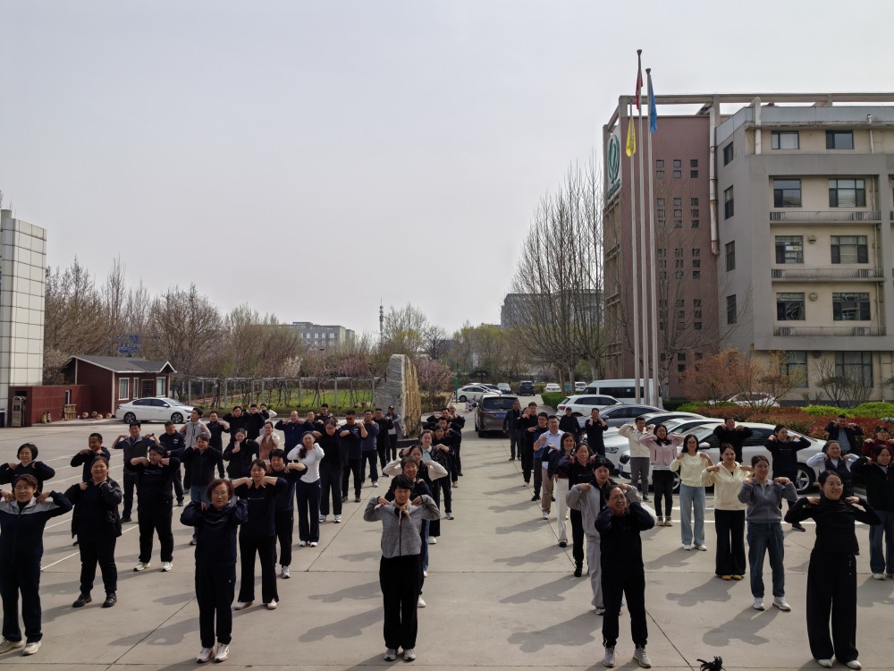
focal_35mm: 27
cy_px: 336
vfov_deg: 51.4
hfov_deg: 65.3
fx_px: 697
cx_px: 447
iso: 50
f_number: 2
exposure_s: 1/4587
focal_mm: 5.72
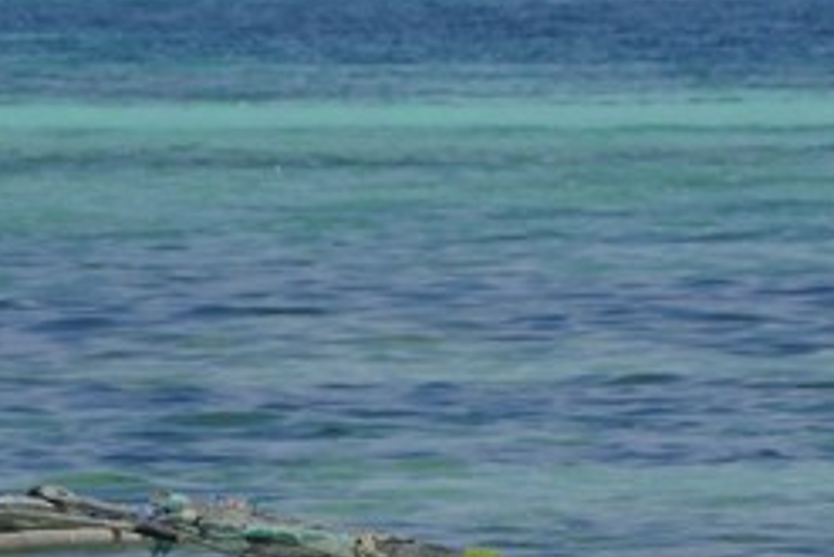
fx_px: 29971
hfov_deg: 1.6
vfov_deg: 1.1
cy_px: 827
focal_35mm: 1293
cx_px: -1823
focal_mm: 200
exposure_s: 1/400
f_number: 10
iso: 200
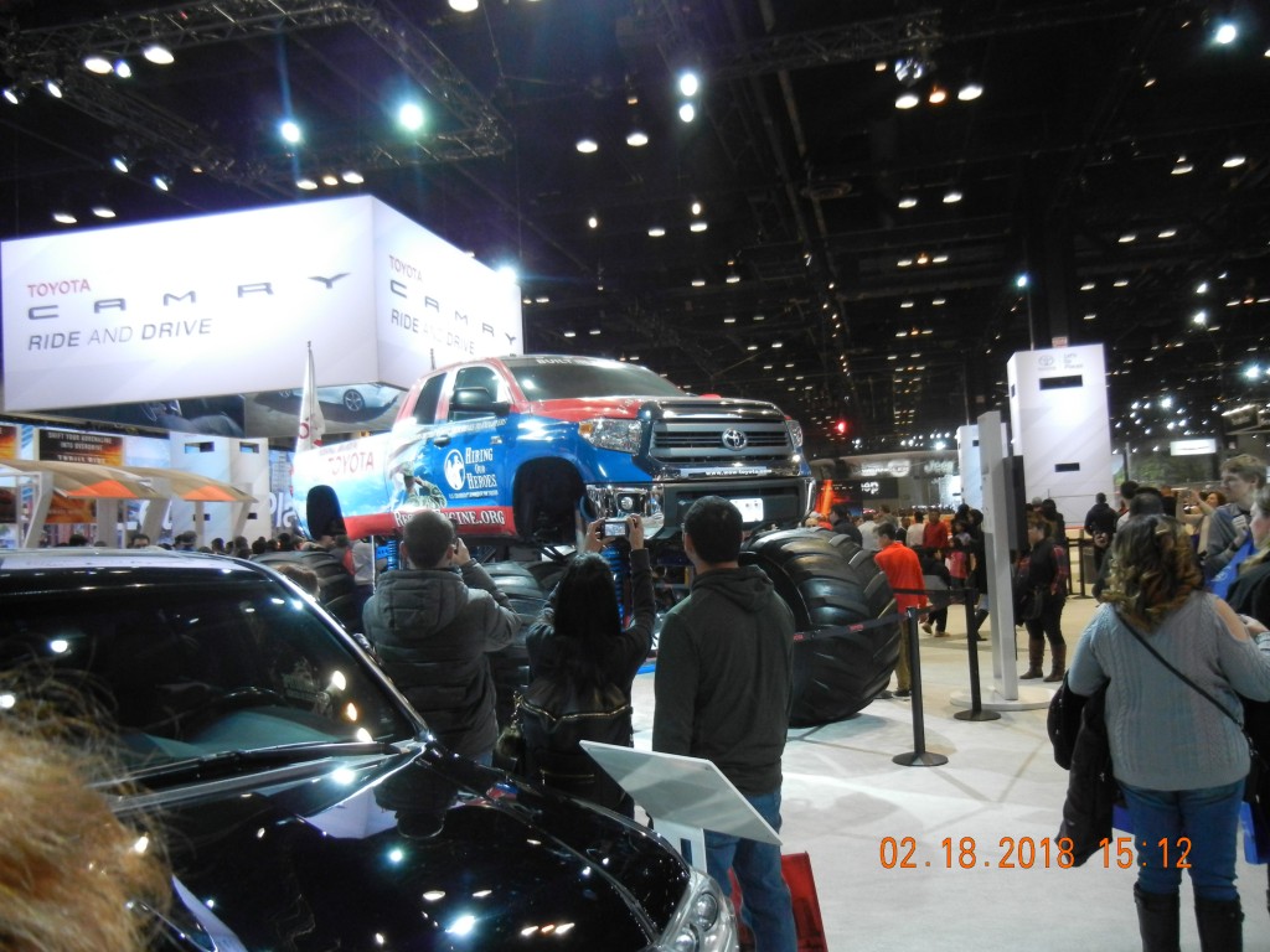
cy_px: 476
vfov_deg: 46.8
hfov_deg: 60.0
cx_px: 635
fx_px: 1101
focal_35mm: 30
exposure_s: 1/122
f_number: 3.5
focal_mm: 5.4
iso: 640
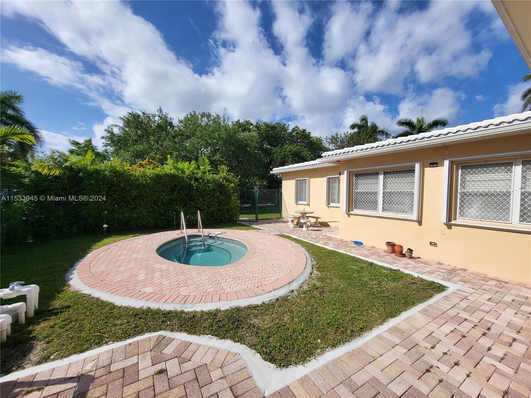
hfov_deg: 106.2
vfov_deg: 89.9
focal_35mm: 13
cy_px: 199
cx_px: 266
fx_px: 199
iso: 32
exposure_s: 1/1913
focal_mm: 1.74
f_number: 2.2
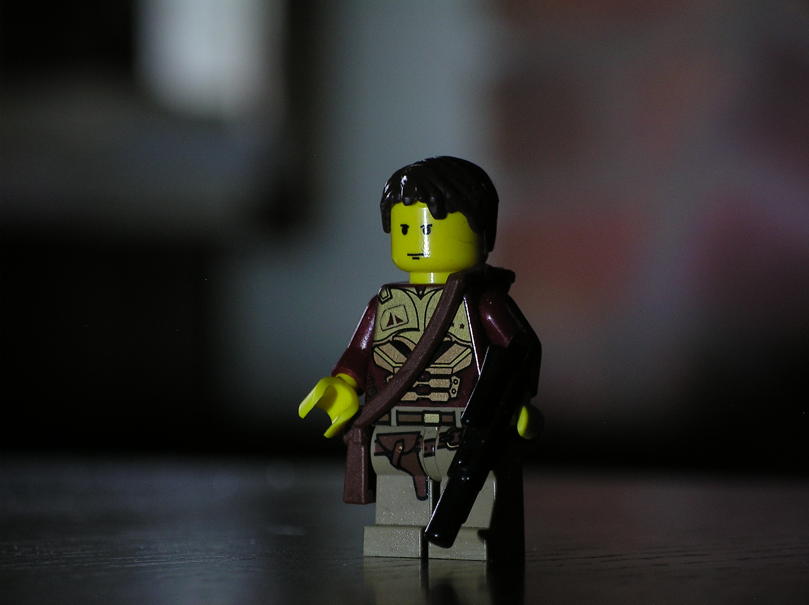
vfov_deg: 7.9
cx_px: 404
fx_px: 4367
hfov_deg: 10.6
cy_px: 302
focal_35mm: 187
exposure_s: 1
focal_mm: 39
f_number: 4.6
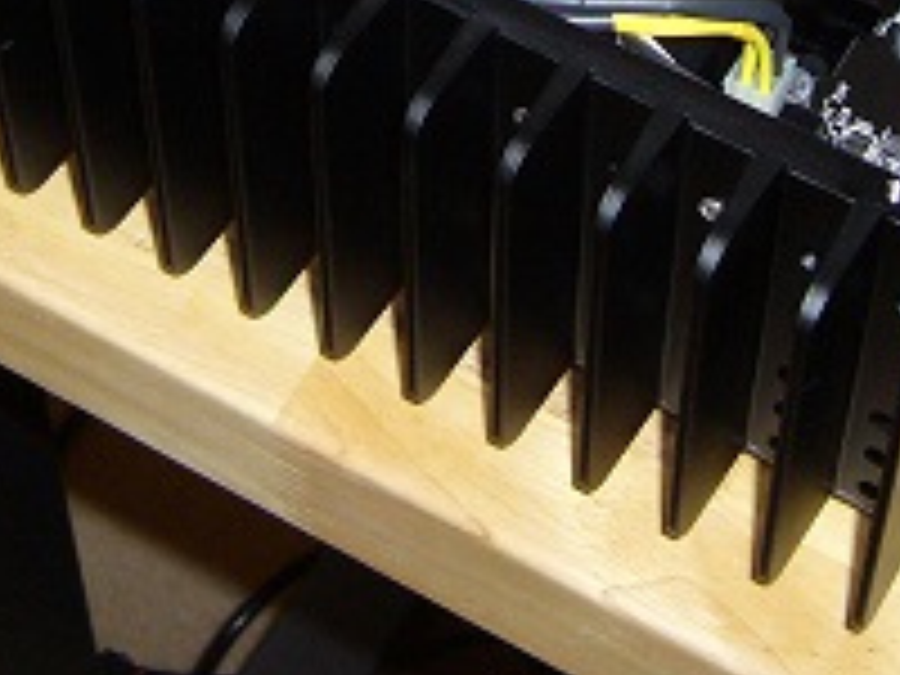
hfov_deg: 17.6
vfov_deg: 12.4
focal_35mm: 112
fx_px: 2912
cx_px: 518
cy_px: -400
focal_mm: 5.8
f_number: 2.8
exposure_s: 1/30
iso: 100
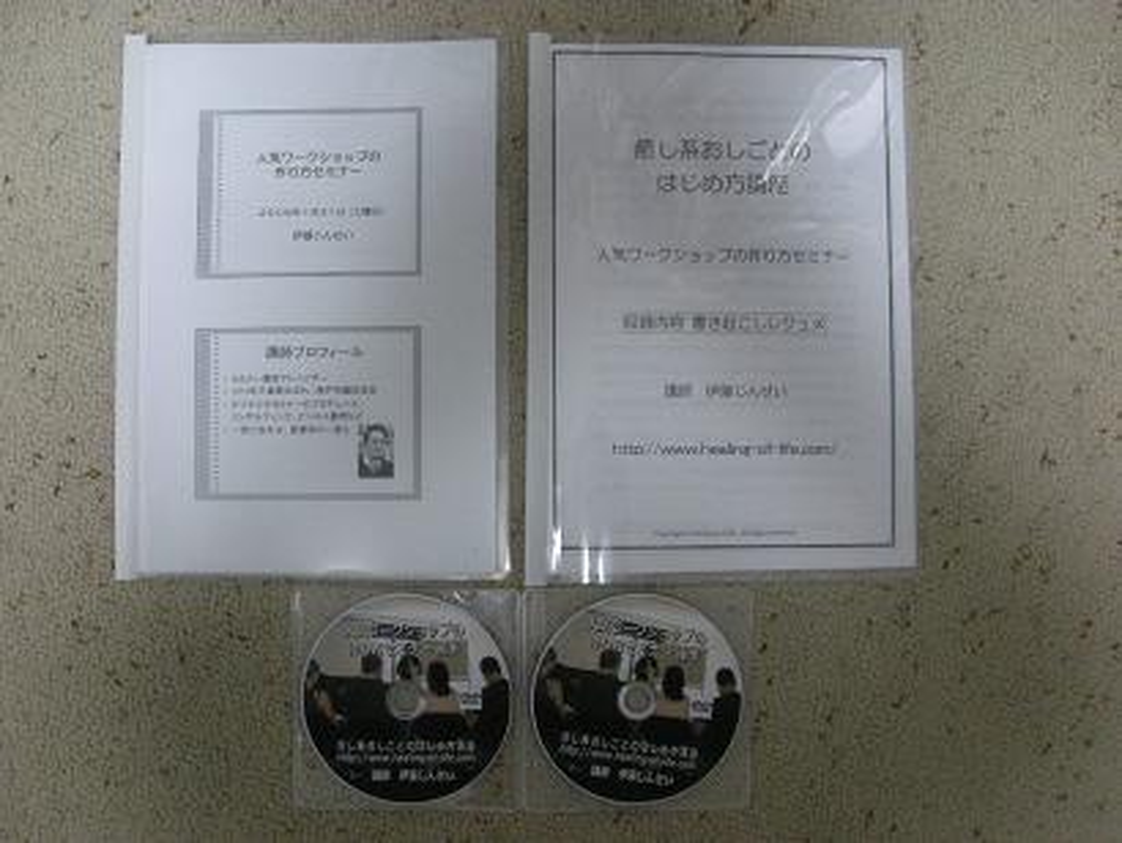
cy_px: 422
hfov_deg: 52.6
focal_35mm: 35
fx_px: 1135
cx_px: 561
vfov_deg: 40.7
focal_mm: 5.7
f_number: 2.8
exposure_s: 1/32.1
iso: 400
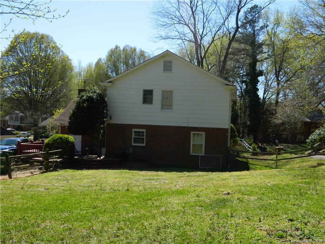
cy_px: 122
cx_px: 162
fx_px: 385
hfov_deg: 45.8
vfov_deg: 35.1
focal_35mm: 41
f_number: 3.5
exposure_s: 1/640
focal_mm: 7.3
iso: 80
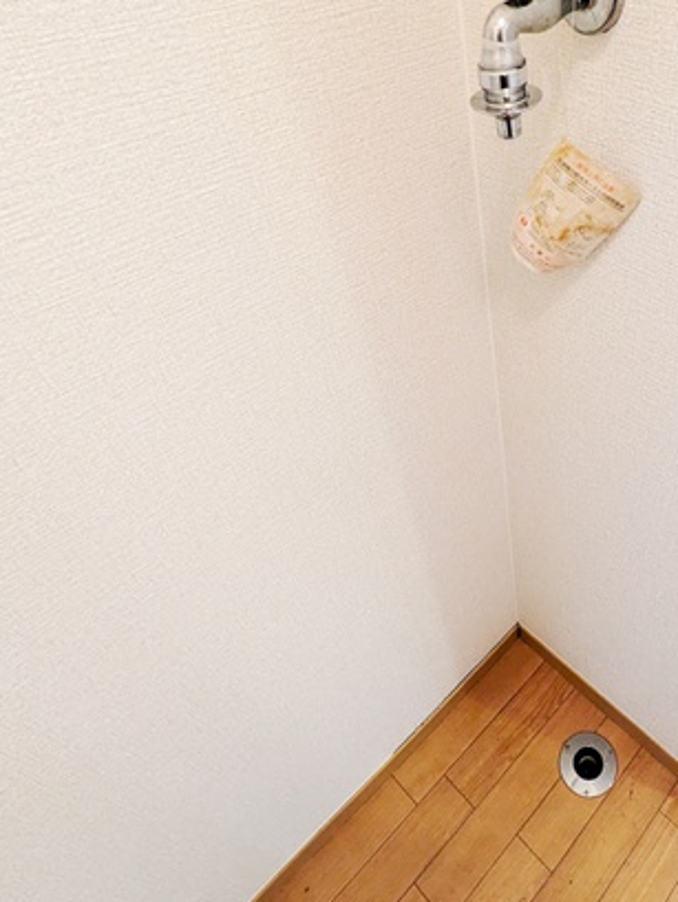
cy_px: 411
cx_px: 537
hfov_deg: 53.4
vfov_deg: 71.4
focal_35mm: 24
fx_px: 625
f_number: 2.2
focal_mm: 1.83
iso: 632
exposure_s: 1/40
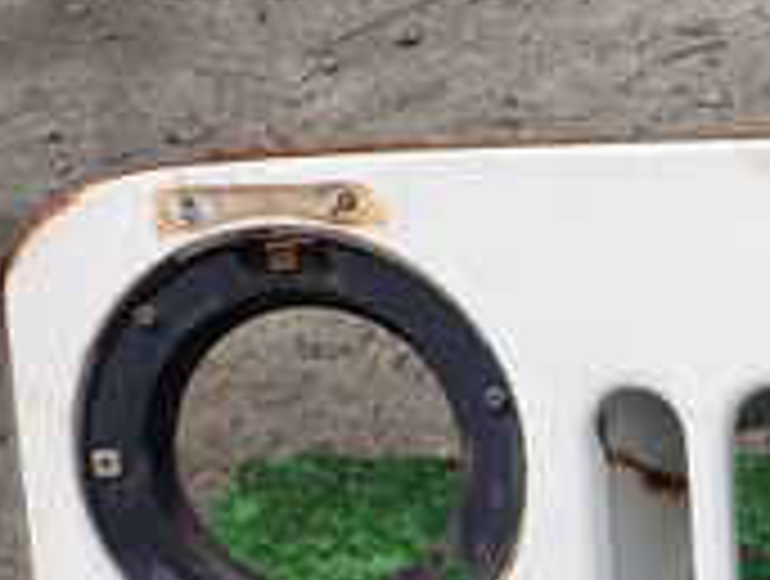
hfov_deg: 17.2
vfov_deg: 14.0
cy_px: 549
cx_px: 1076
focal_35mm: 105
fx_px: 2341
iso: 100
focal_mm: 5.4
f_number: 9
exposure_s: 1/200
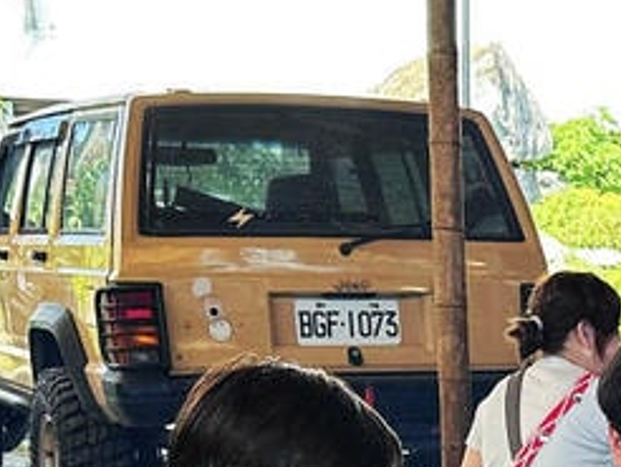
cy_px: 853
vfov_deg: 11.7
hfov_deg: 15.7
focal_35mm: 117
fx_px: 2101
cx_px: 886
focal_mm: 6.86
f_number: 1.78
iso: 80
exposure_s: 1/401
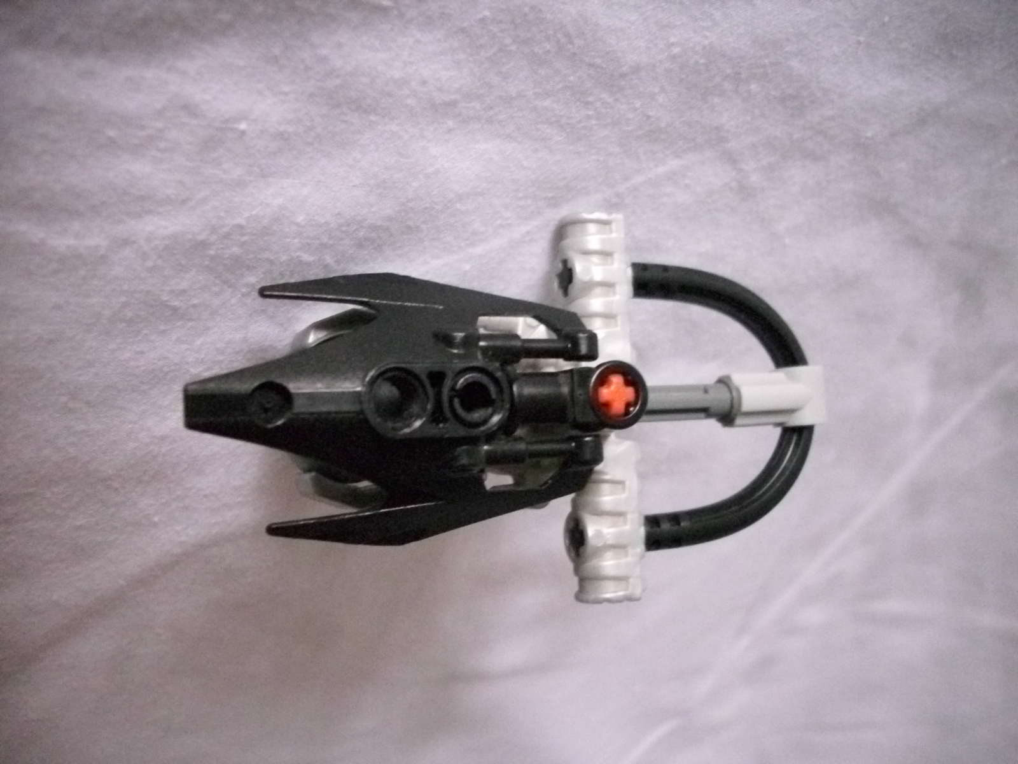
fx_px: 912
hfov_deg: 58.4
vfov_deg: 45.4
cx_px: 509
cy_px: 382
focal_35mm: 31
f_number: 2.8
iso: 800
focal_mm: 6.2
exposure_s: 1/60
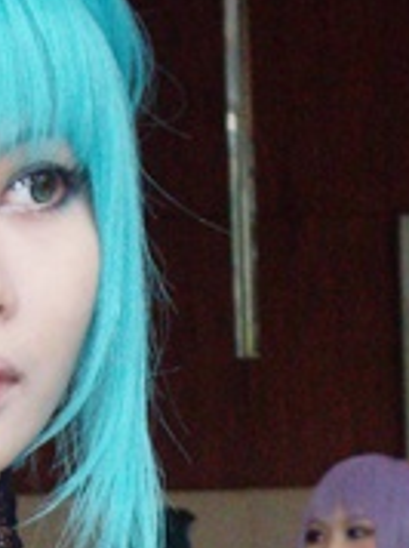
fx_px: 5543
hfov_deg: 4.2
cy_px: 862
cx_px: 117
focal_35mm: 351
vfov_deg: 5.6
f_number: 4.3
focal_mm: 16.3
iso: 400
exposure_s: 1/80
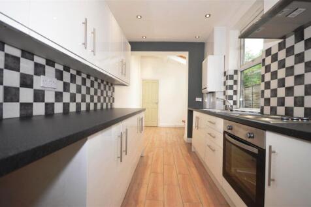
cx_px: 156
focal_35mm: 15
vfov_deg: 77.3
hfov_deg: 100.4
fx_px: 130
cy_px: 104
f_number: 4
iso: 400
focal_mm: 10
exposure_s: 1/60
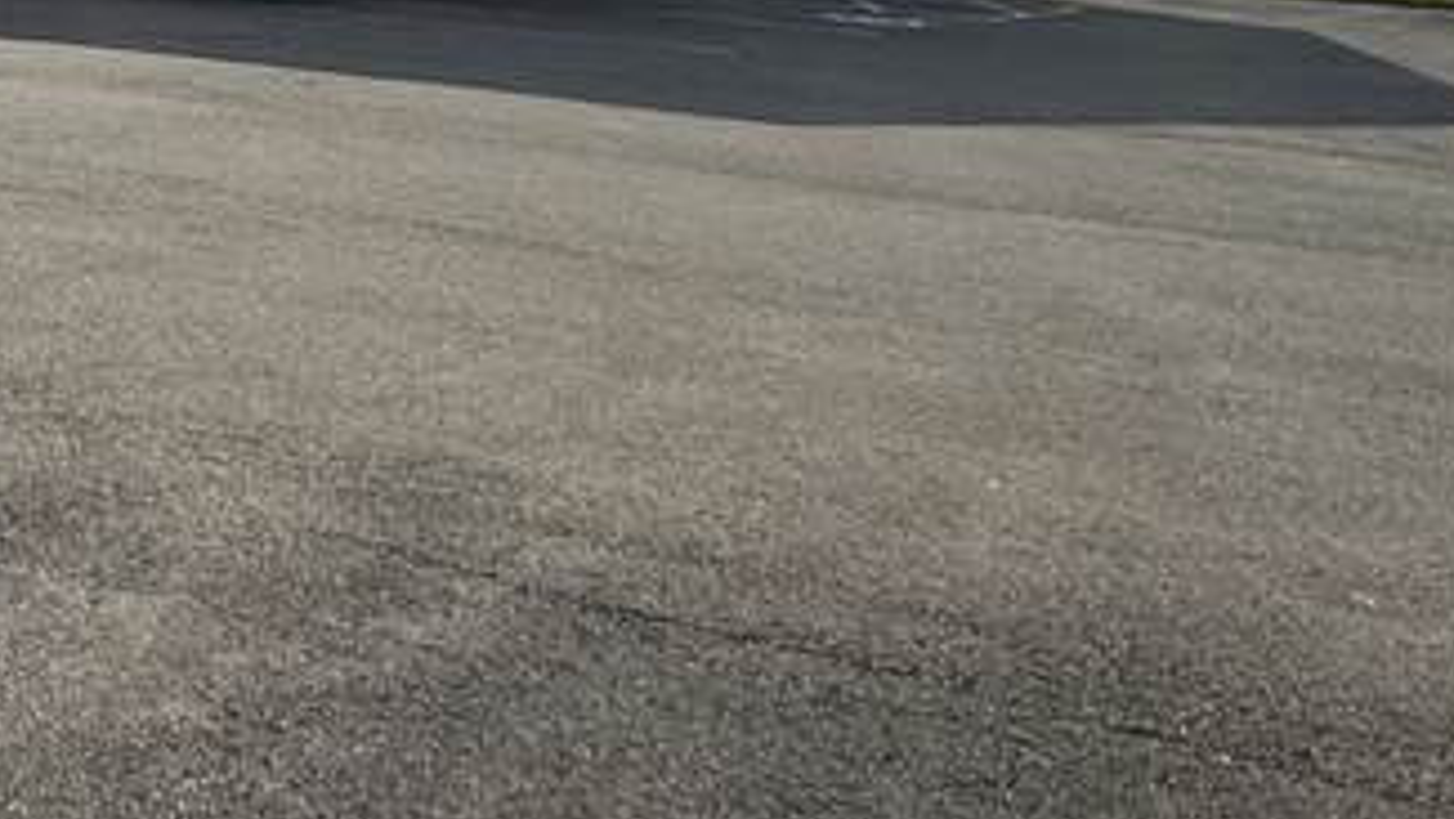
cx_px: -58
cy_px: -40
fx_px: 2314
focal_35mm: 60
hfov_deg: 31.7
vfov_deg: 19.4
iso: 40
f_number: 2.2
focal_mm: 2.22
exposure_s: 1/3906
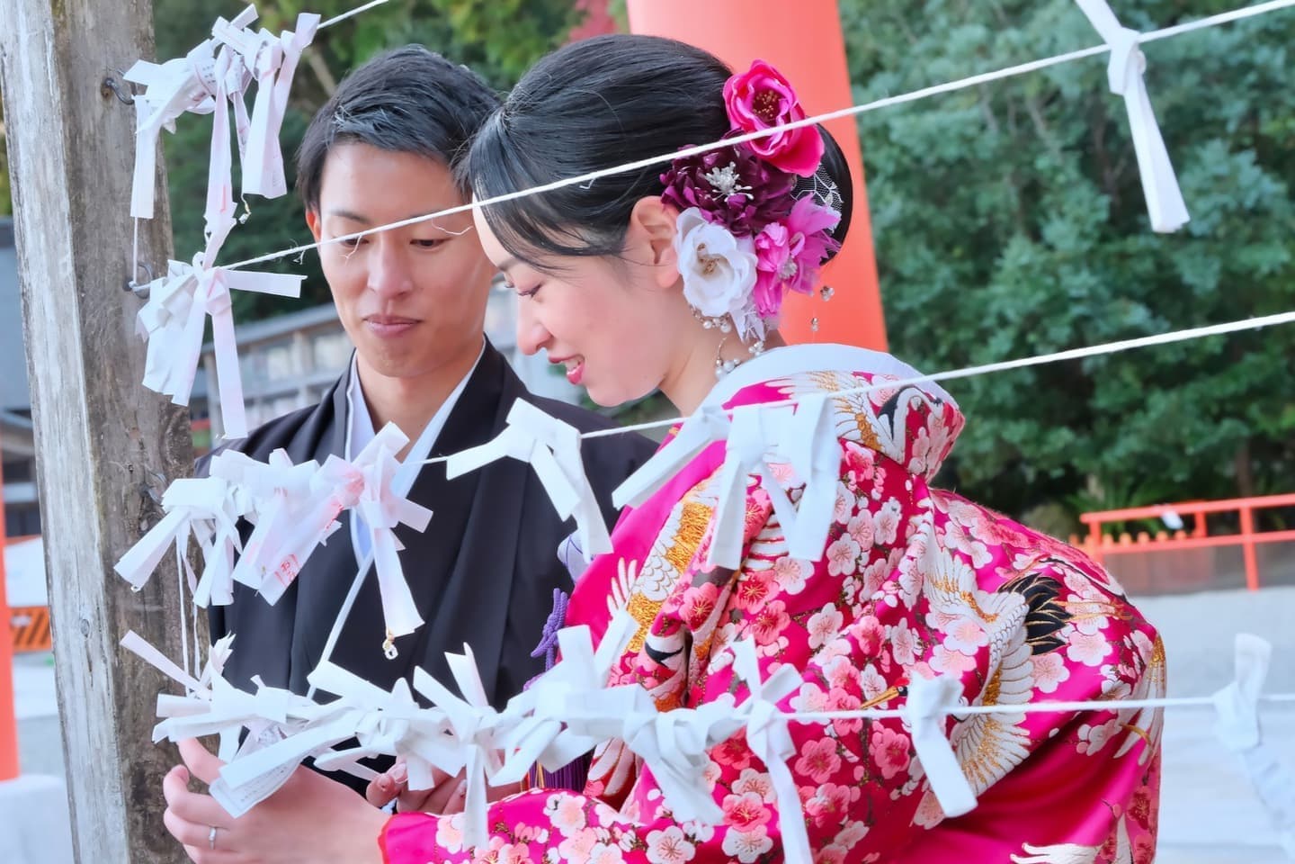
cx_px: 648
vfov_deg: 21.2
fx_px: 2302
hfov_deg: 31.4
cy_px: 432
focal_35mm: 64
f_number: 6.3
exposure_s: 1/125
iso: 1600
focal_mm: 42.9
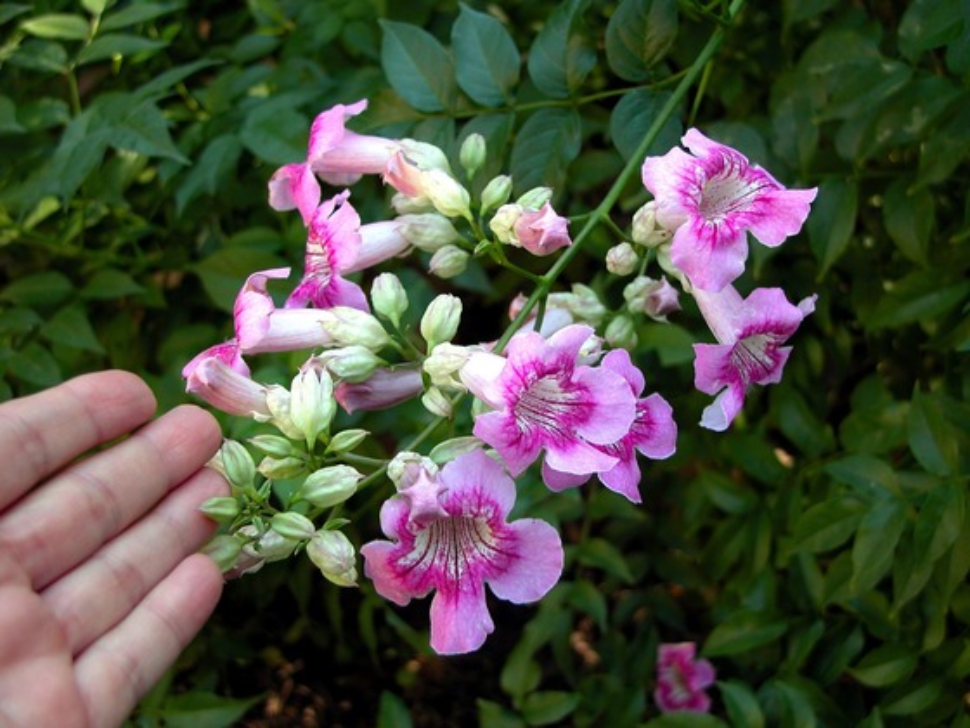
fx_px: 1737
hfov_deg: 31.2
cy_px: 364
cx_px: 485
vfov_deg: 23.7
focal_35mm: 62
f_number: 3.2
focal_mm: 15.7
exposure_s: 1/72.9
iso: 100
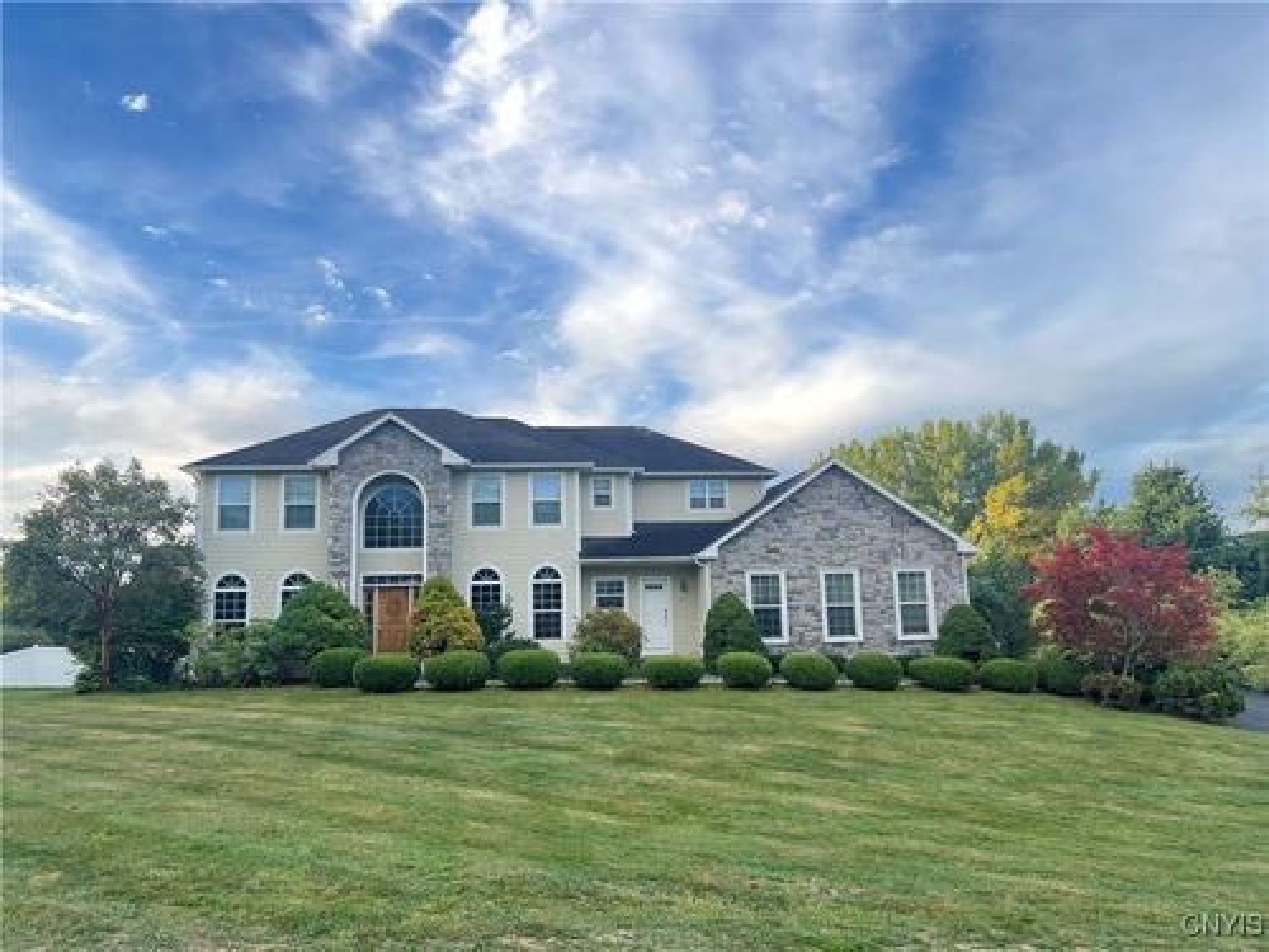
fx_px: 953
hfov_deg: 67.3
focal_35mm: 26
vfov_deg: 53.1
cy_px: 476
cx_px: 634
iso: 50
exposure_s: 1/340
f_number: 1.5
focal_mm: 5.7
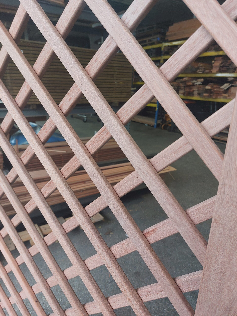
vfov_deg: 69.4
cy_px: 158
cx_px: 118
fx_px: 228
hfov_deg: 54.9
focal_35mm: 25
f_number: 1.8
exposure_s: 1/50
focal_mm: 5.23
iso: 250
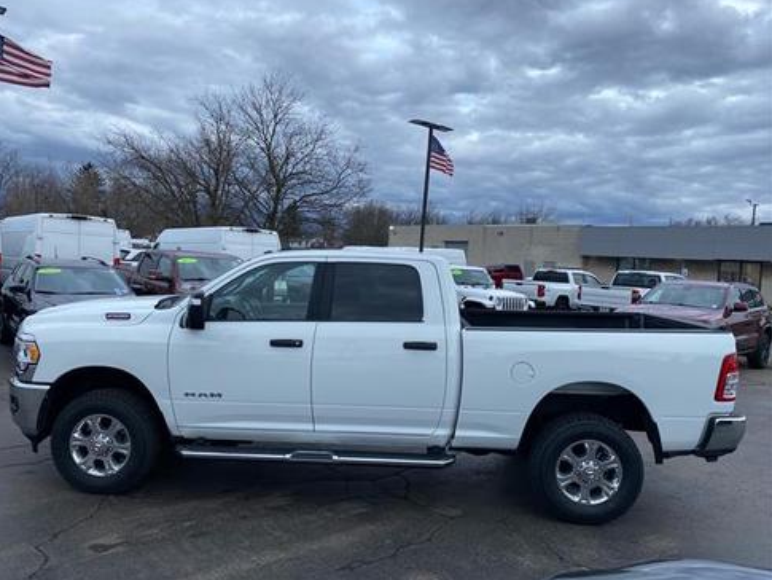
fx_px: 602
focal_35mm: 27
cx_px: 372
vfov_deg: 51.4
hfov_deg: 65.3
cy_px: 284
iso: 32
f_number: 1.8
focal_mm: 4.25
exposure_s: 1/1272
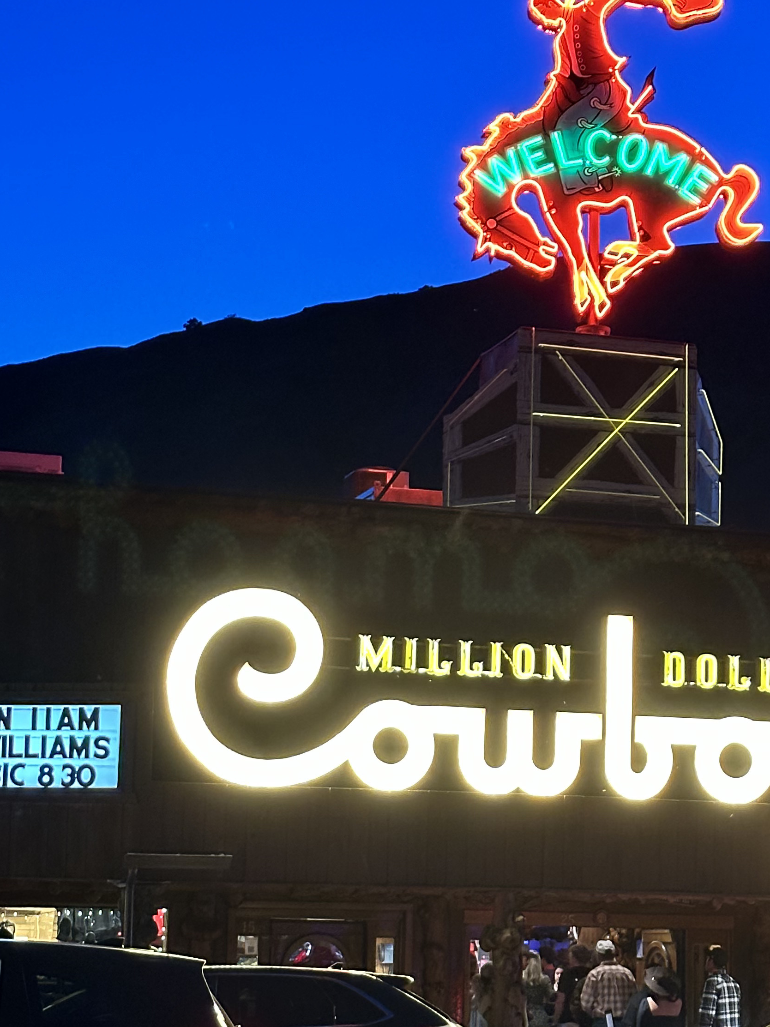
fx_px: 2581
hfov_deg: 16.9
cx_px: 493
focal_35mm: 87
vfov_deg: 22.5
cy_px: 642
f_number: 1.78
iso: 640
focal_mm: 6.86
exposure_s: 1/30
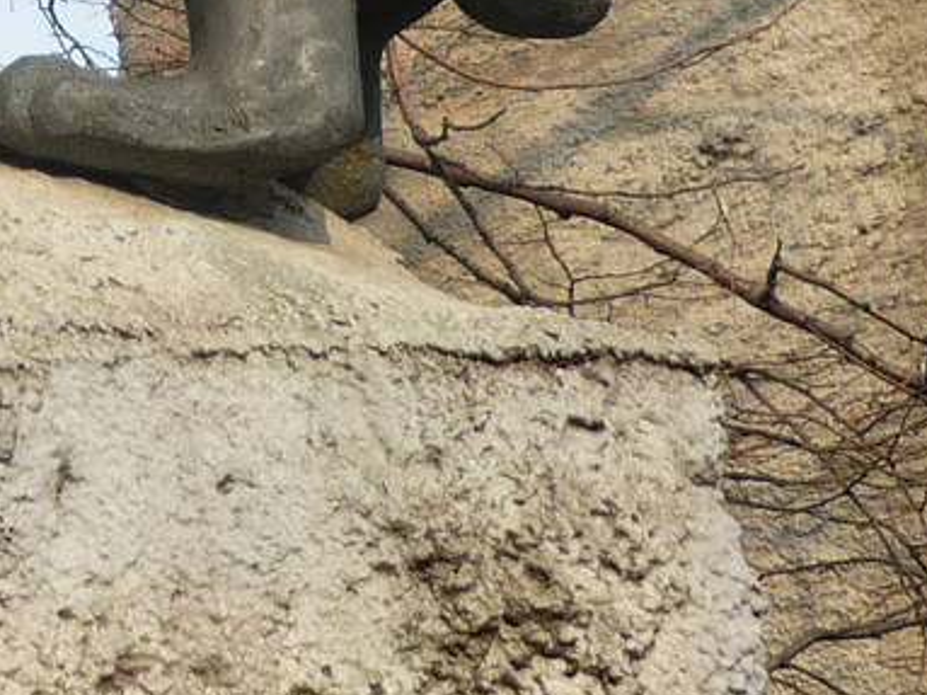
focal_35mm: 138
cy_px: -550
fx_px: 3694
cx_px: -198
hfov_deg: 13.9
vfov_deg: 10.2
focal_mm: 5.5
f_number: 2.8
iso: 100
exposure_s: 1/800
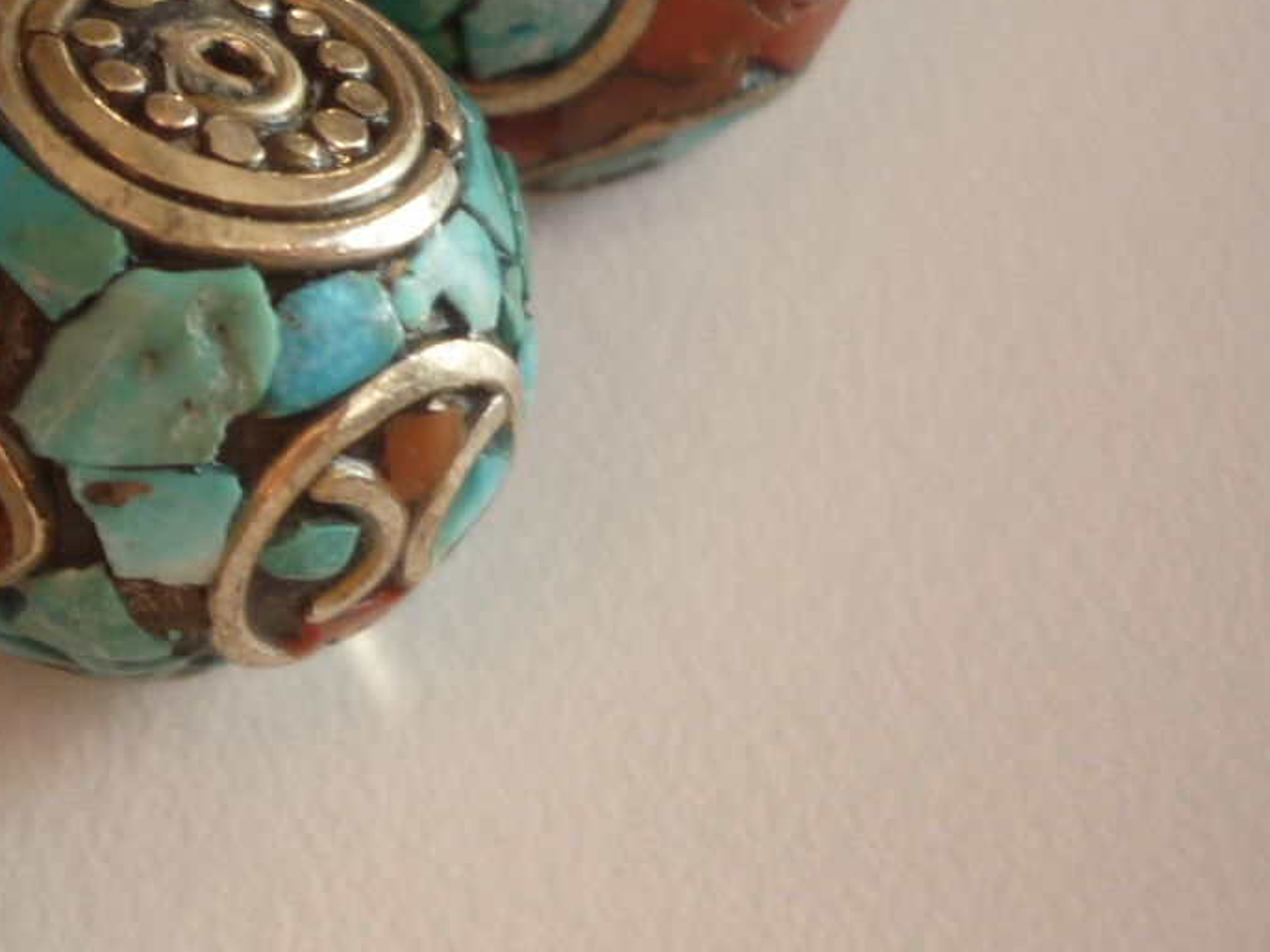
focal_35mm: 77
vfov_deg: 19.1
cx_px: -143
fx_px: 2824
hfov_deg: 23.7
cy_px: 359
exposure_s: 1/60
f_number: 2.8
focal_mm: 5.5
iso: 80
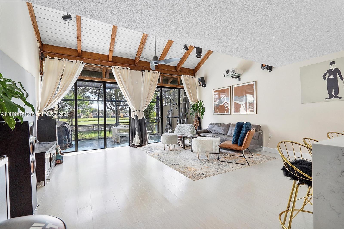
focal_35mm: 16
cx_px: 172
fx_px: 153
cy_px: 114
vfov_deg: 73.7
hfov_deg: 96.7
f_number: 8
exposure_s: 1/50
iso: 500
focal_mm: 16
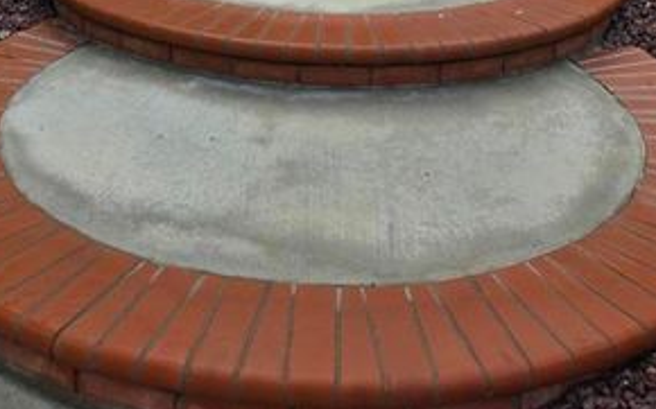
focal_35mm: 56
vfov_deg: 19.0
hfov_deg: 36.3
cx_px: 317
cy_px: -272
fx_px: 1001
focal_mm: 6.3
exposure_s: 1/359
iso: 32
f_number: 1.7
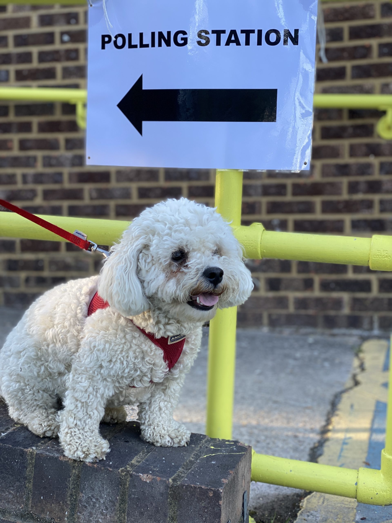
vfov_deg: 36.8
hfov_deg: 28.0
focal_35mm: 52
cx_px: 196
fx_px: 785
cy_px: 262
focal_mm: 6
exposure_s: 1/122
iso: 40
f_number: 2
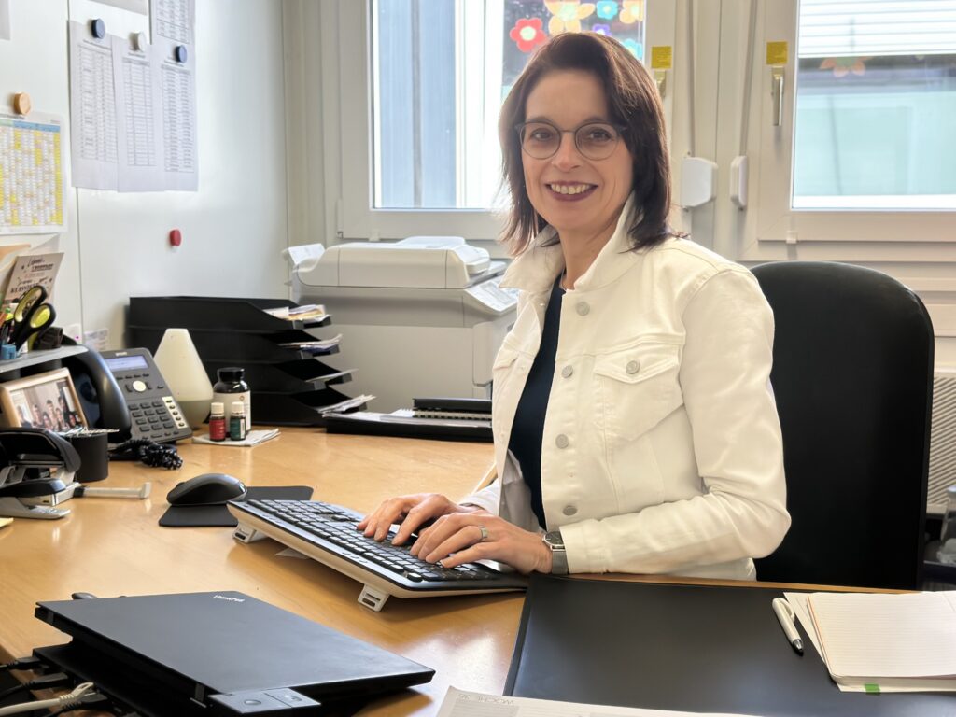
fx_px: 1326
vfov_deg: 30.3
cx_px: 478
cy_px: 358
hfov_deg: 39.7
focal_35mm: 48
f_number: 1.78
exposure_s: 1/499
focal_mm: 6.86
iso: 80
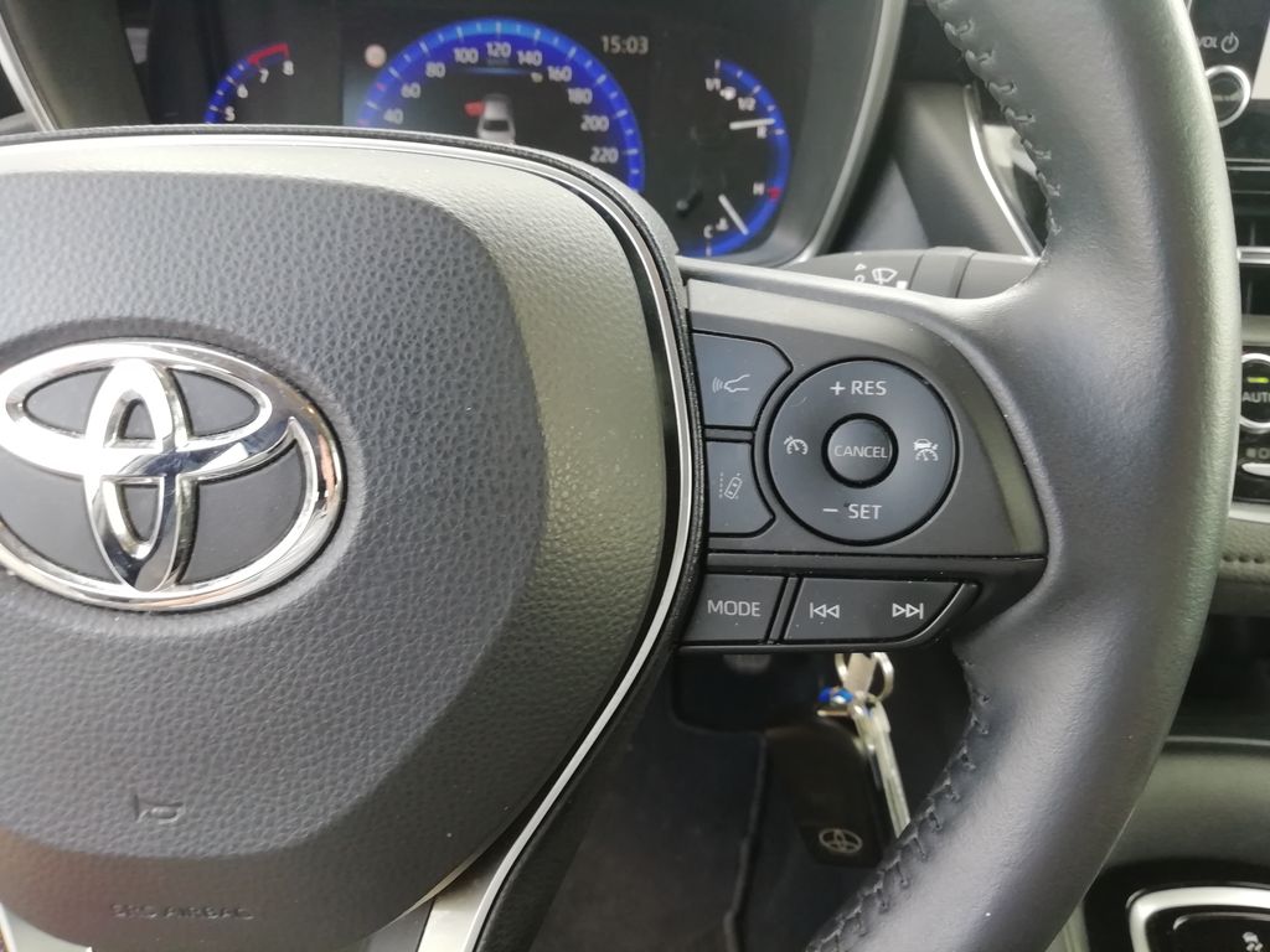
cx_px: 635
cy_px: 476
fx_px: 954
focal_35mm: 26
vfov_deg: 53.1
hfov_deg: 67.3
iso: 80
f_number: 2.2
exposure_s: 1/50
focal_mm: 3.21
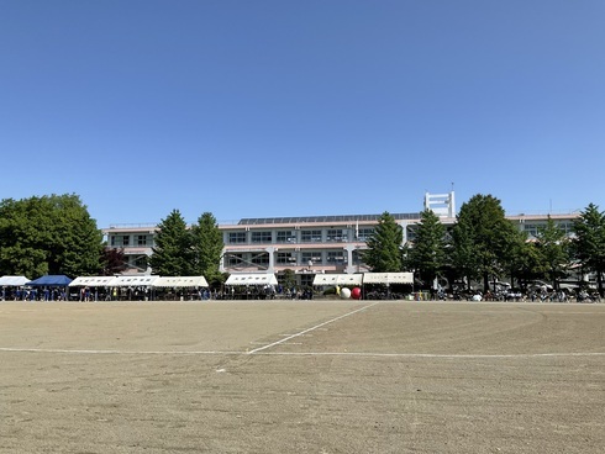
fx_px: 507
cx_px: 302
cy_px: 227
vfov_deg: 48.3
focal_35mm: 29
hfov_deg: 61.6
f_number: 1.8
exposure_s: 1/2320
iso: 25
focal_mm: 3
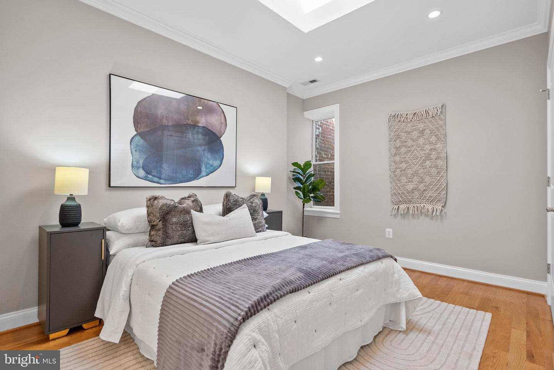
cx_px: 277
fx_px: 269
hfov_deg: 91.6
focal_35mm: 18
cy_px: 185
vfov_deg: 68.9
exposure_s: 1/25
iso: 800
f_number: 5.6
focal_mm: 17.5
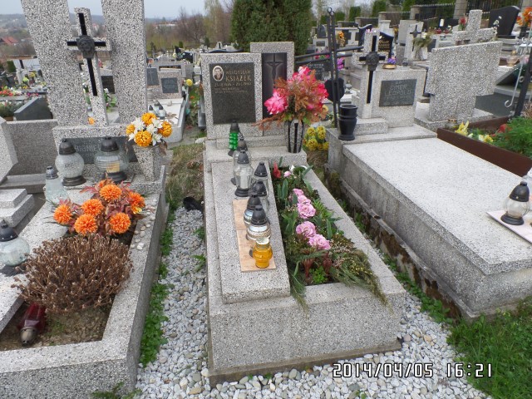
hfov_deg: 73.9
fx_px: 353
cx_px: 266
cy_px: 200
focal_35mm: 23
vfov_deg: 58.9
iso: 100
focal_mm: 4.1
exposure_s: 1/180
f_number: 3.5
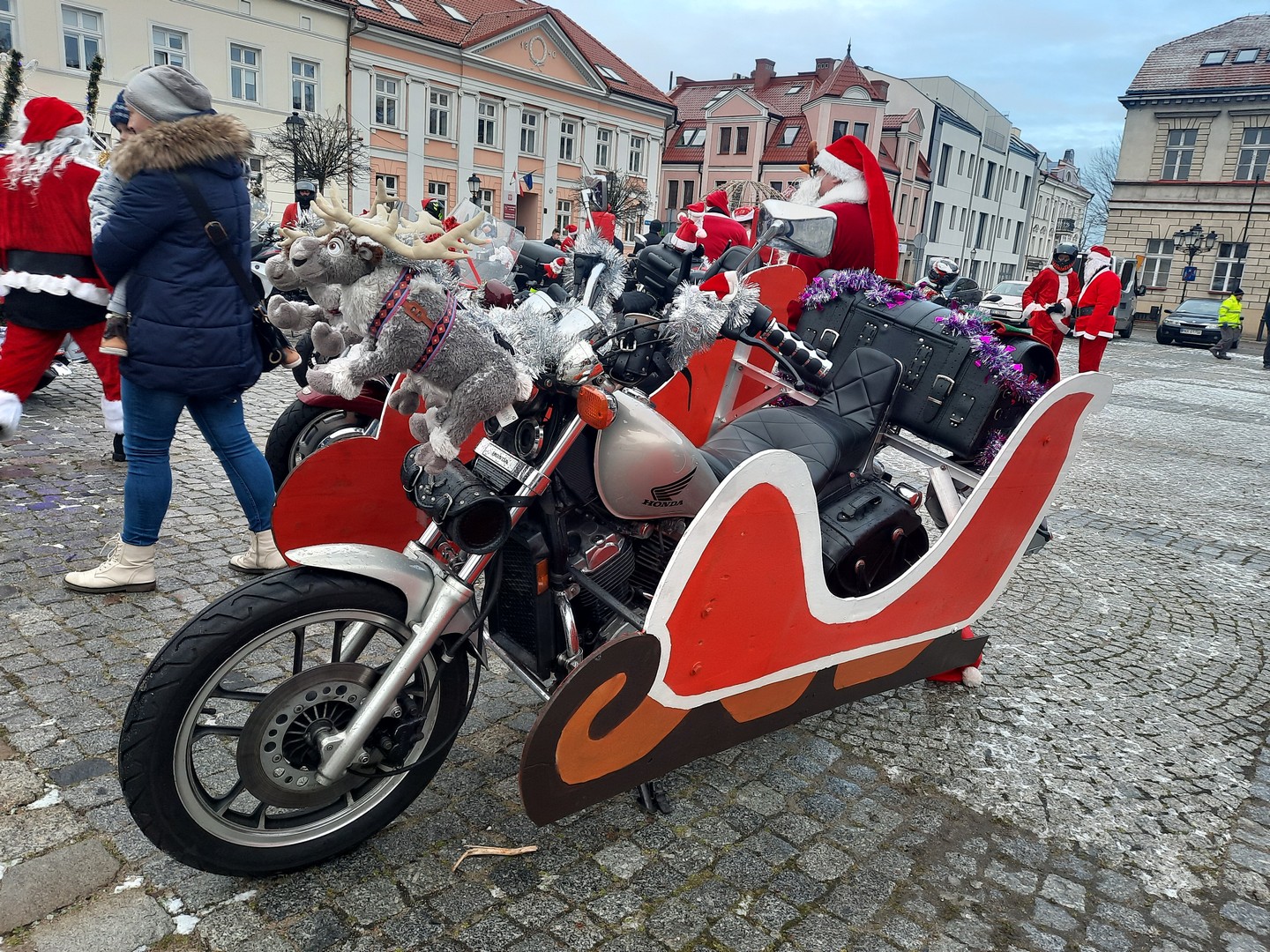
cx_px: 635
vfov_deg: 54.9
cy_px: 476
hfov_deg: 69.4
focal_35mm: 25
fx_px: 917
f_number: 2
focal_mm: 4.6
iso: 40
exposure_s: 1/100
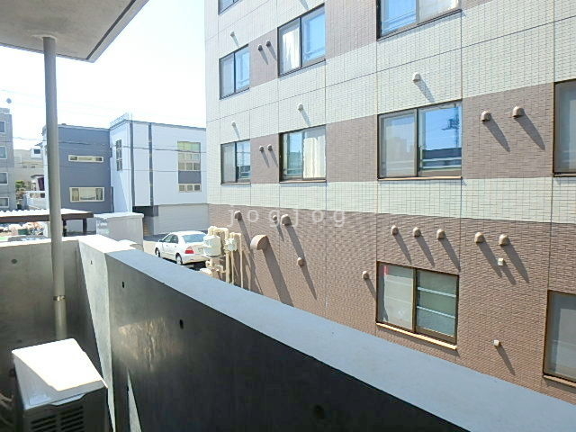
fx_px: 349
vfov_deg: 63.4
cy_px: 216
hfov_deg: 79.0
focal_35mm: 21
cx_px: 288
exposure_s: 1/640
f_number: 3.5
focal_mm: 3.7
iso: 125
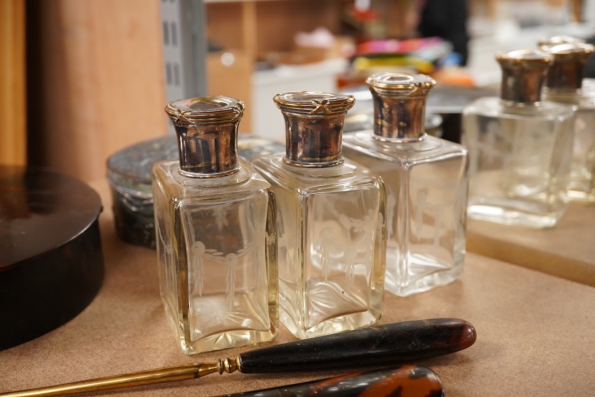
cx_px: 298
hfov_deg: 43.6
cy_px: 198
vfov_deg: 29.9
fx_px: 744
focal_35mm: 45
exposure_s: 1/160
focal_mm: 30
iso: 2500
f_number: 8
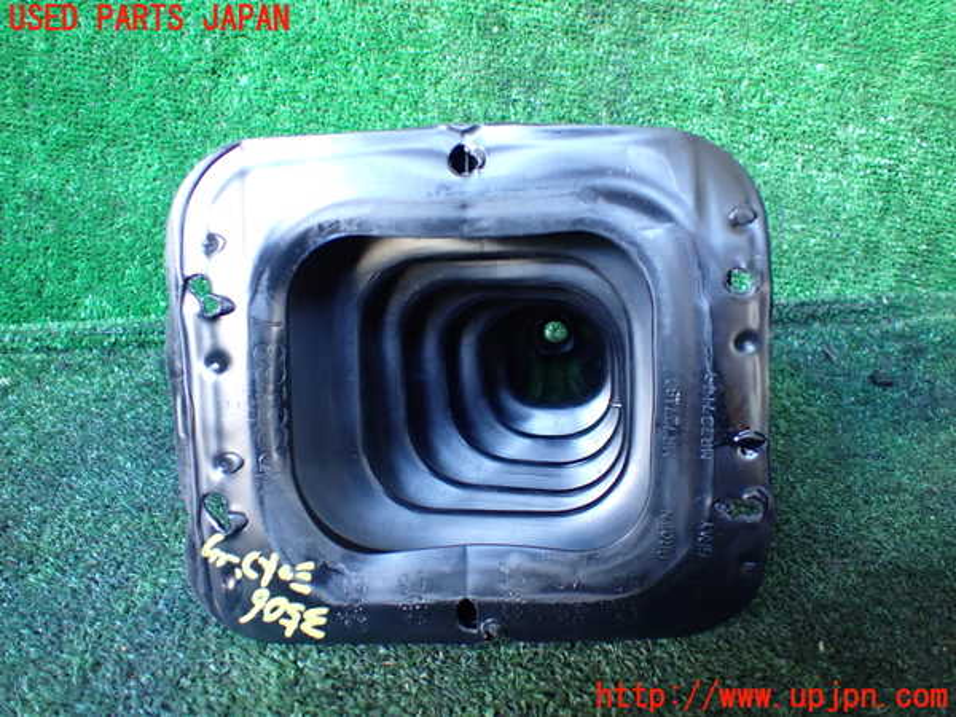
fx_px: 829
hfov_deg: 60.0
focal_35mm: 30
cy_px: 358
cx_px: 478
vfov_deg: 46.8
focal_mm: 5.4
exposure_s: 1/40
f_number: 2.3
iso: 800
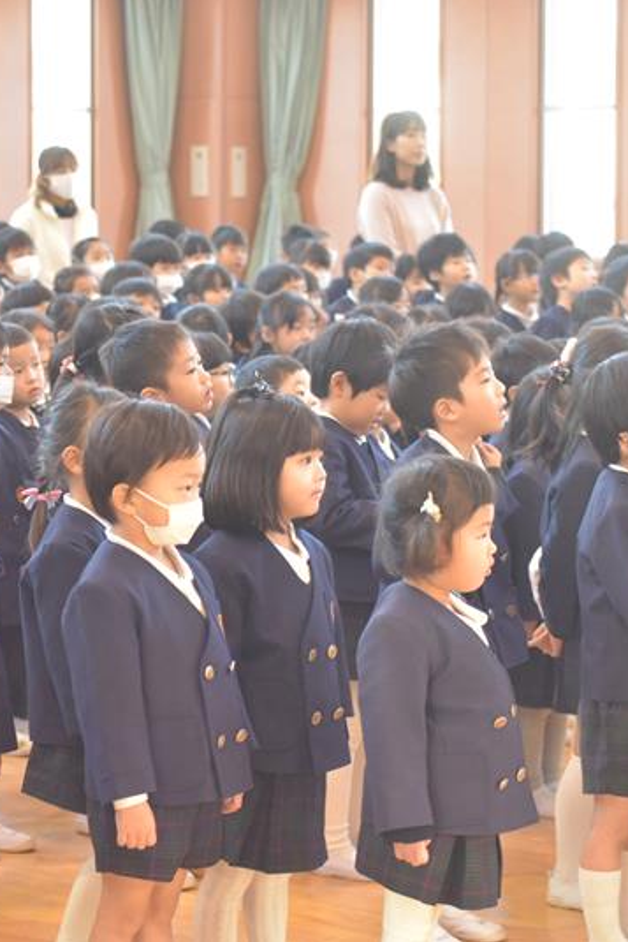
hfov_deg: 12.9
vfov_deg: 19.3
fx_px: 2772
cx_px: 264
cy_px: 470
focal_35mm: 106
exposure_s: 1/125
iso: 6400
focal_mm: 70
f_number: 5.6
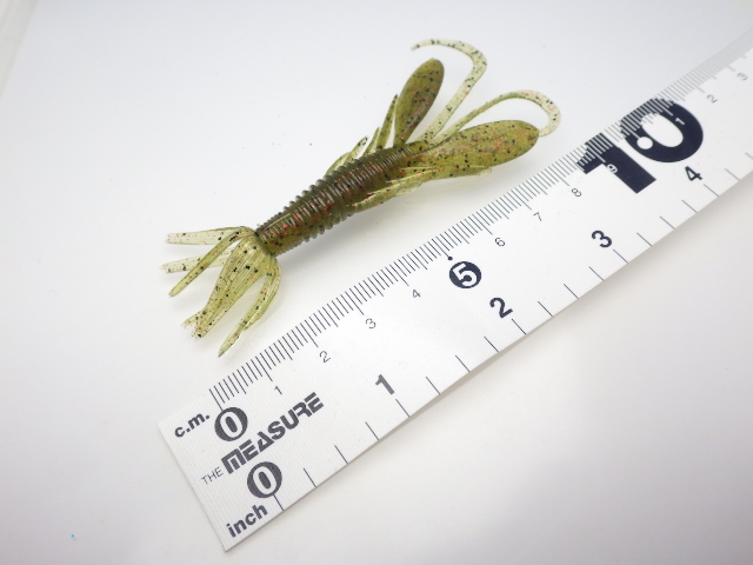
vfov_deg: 45.4
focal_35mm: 31
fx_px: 674
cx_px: 376
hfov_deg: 58.4
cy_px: 282
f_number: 3.1
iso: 250
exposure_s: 1/45
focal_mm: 5.5
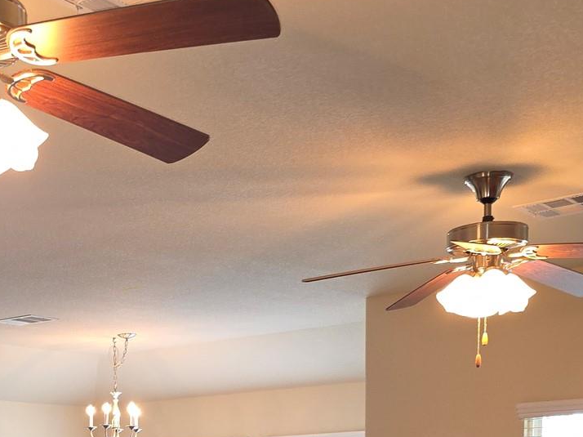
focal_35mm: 66
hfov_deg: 28.8
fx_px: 1111
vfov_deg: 20.1
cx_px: 122
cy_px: 590
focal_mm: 6.3
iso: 100
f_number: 1.7
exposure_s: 1/24
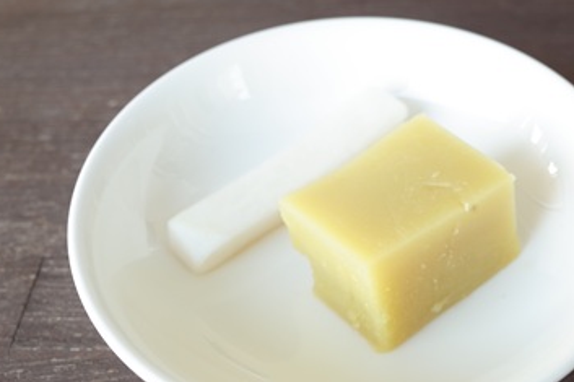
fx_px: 622
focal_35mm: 39
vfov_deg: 34.0
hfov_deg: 49.2
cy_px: 232
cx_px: 351
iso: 125
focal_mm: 18.3
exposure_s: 1/25
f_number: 4.5
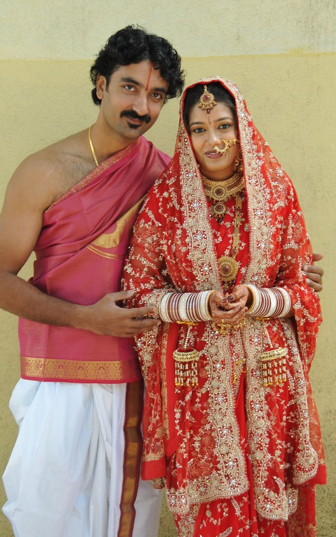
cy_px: 277
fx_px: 1157
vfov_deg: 26.1
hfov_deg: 16.5
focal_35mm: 79
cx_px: 162
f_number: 4.8
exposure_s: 1/100
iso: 640
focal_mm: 48
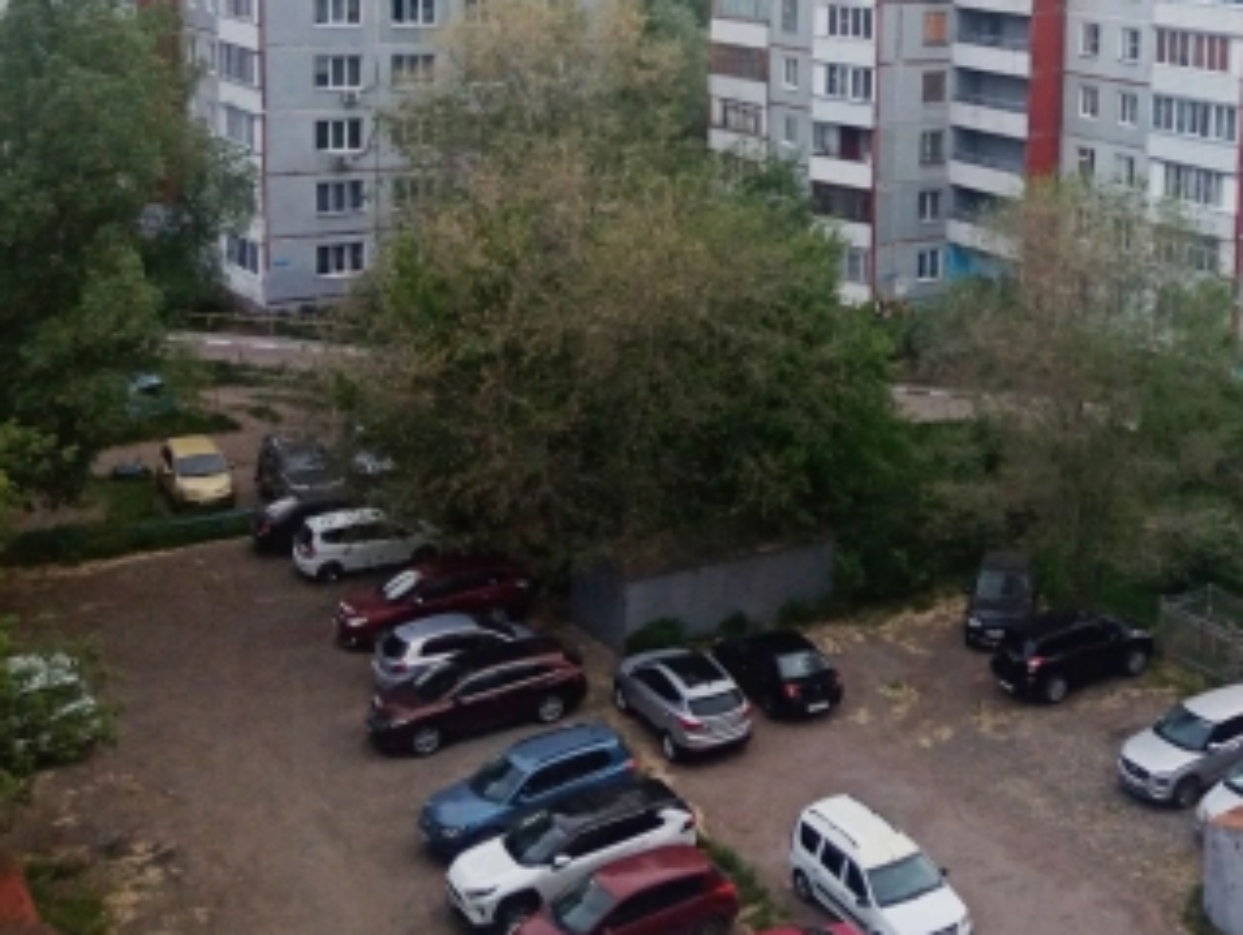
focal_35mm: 51
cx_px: 1165
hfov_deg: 34.9
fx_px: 1833
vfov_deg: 27.7
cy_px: 117
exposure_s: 1/610
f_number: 1.8
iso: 111
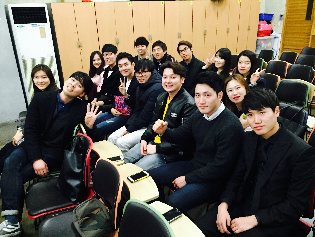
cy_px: 118
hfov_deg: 61.7
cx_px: 158
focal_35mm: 29
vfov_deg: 48.2
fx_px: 264
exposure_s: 1/15
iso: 400
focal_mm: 4.15
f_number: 2.2
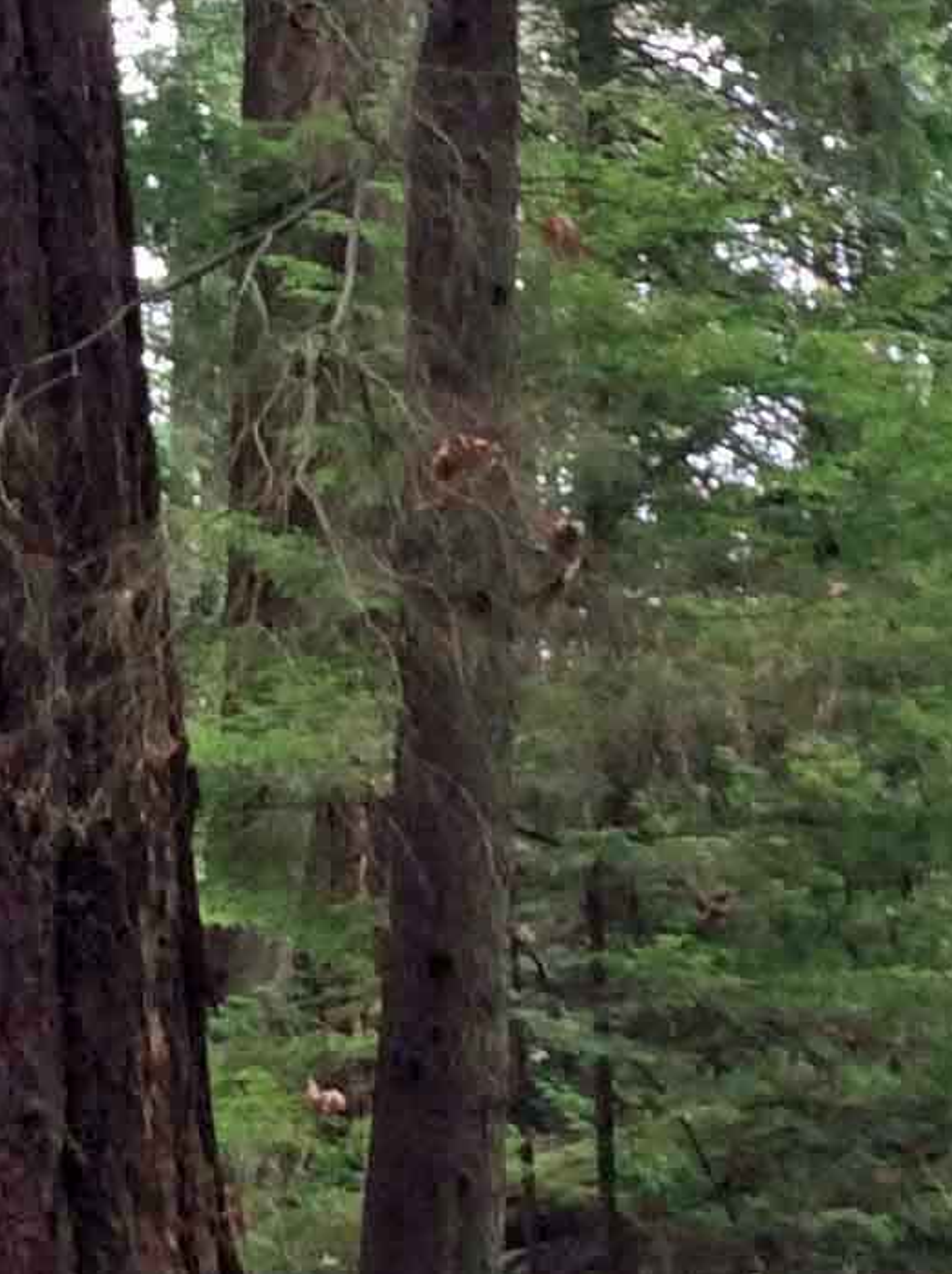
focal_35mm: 119
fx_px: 4373
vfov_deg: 16.4
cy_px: 188
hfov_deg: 12.3
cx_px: 68
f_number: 2.4
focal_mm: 3.3
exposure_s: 1/30
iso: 40
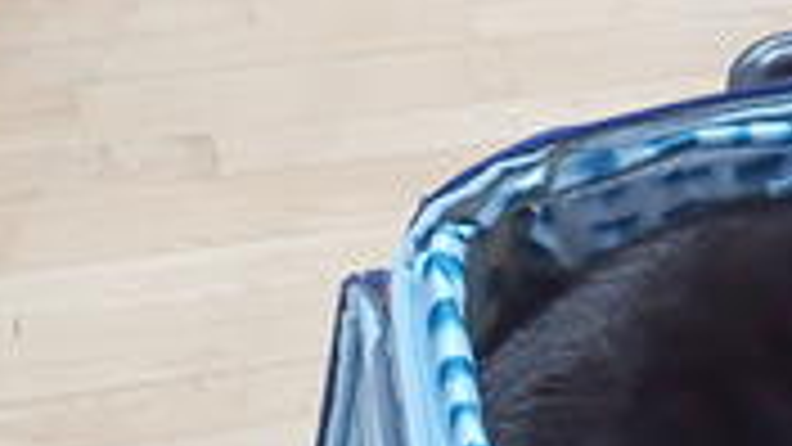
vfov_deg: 11.4
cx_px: 972
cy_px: 216
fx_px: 2226
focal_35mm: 106
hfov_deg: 19.0
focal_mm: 8.1
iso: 800
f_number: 2.8
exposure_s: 1/15
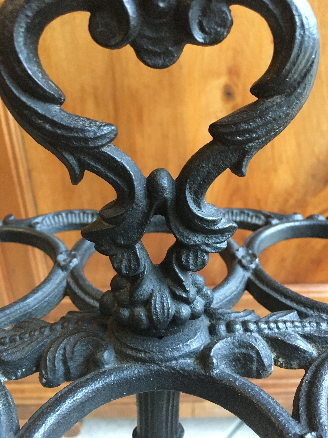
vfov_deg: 61.7
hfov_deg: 48.2
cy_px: 219
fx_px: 366
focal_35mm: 29
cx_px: 164
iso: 200
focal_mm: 4.15
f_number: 2.2
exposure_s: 1/17
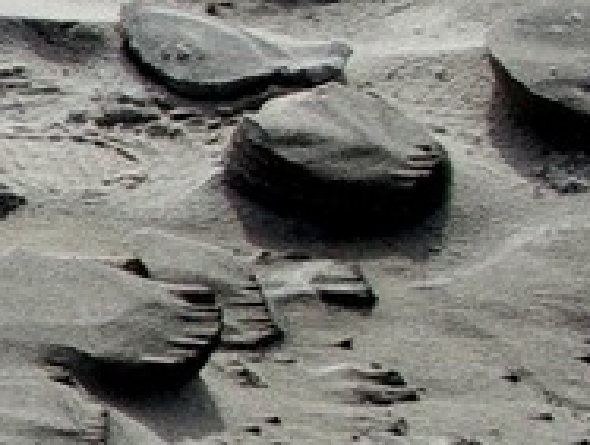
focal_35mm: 301
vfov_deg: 4.9
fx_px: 5140
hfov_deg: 6.1
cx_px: -1161
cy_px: 672
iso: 100
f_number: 5.6
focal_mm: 12.1
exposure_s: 1/500
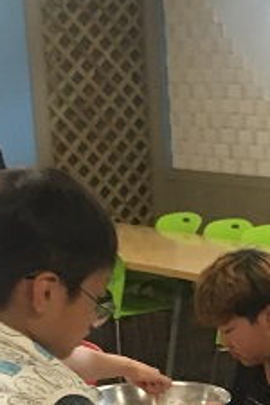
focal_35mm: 108
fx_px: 1215
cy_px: 395
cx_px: 420
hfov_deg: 12.0
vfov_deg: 18.5
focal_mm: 4.15
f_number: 2.2
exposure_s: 1/24
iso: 200
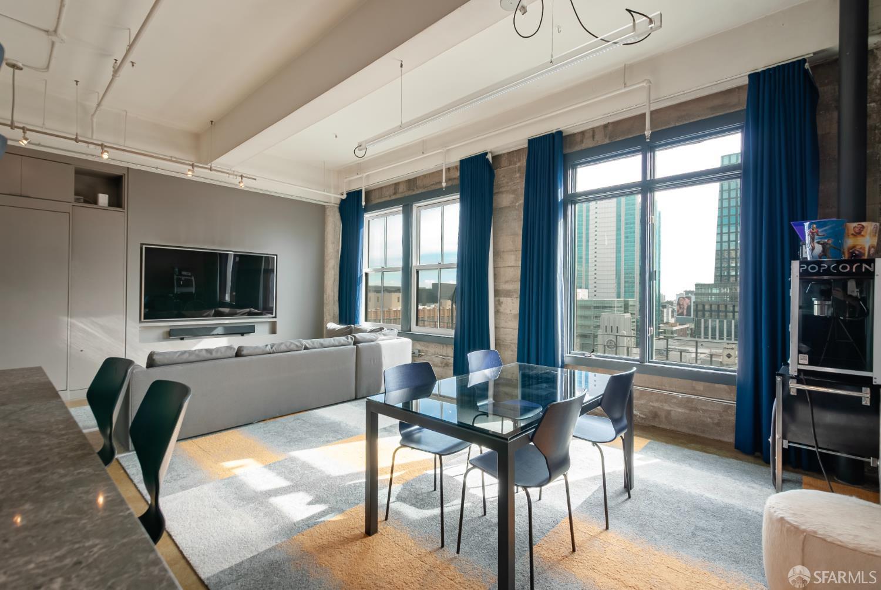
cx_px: 440
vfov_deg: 77.5
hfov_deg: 100.3
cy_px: 295
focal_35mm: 15
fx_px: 368
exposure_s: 1/200
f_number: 5.6
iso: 400
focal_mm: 10
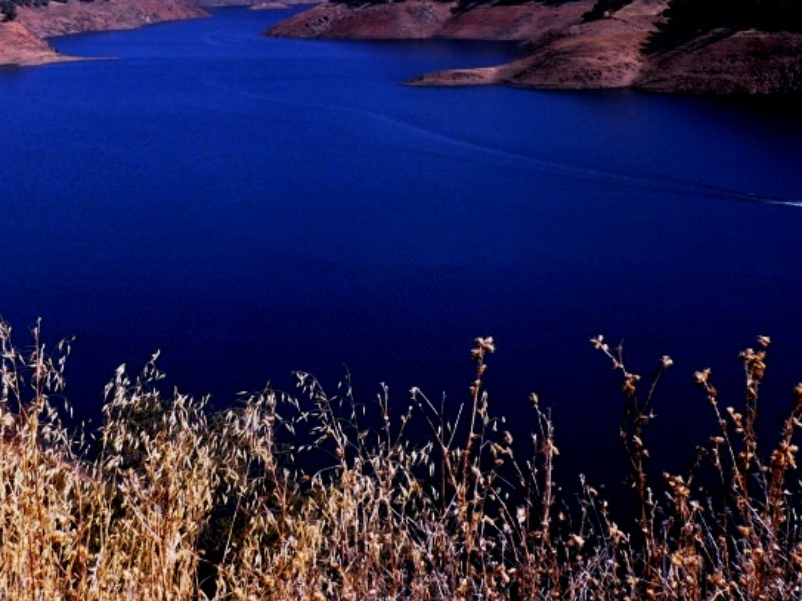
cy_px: 118
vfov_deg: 22.0
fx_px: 1529
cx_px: 276
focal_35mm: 66
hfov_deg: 29.2
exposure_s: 1/320
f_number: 5.6
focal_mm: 5.8
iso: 80
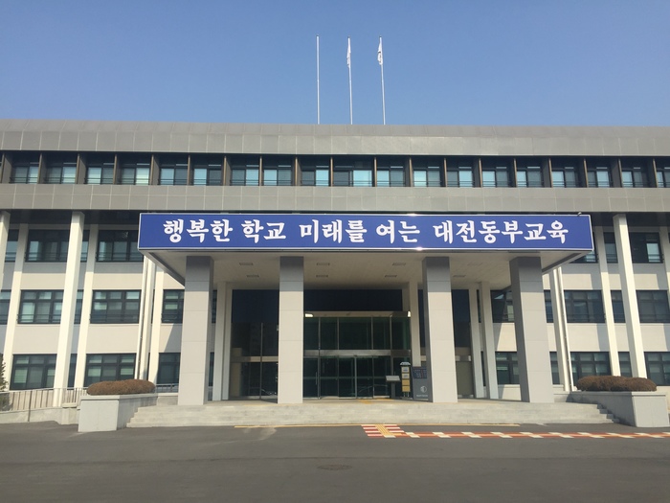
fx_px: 561
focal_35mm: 29
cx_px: 335
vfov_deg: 48.2
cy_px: 252
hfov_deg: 61.7
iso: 32
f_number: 2.2
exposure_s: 1/2326
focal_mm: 4.15
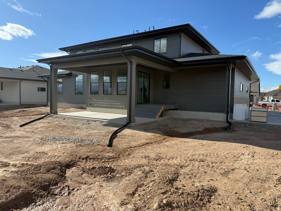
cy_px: 106
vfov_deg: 56.8
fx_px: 195
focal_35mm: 24
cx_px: 140
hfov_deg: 71.6
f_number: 1.78
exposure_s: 1/4167
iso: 80
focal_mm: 6.76
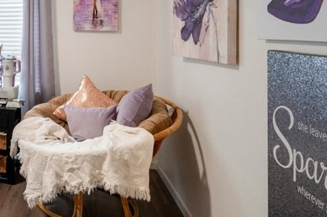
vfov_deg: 35.8
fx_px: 318
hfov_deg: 42.1
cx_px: -38
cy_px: 26
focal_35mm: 35
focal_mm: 10
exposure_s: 1/6
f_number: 7.1
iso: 250
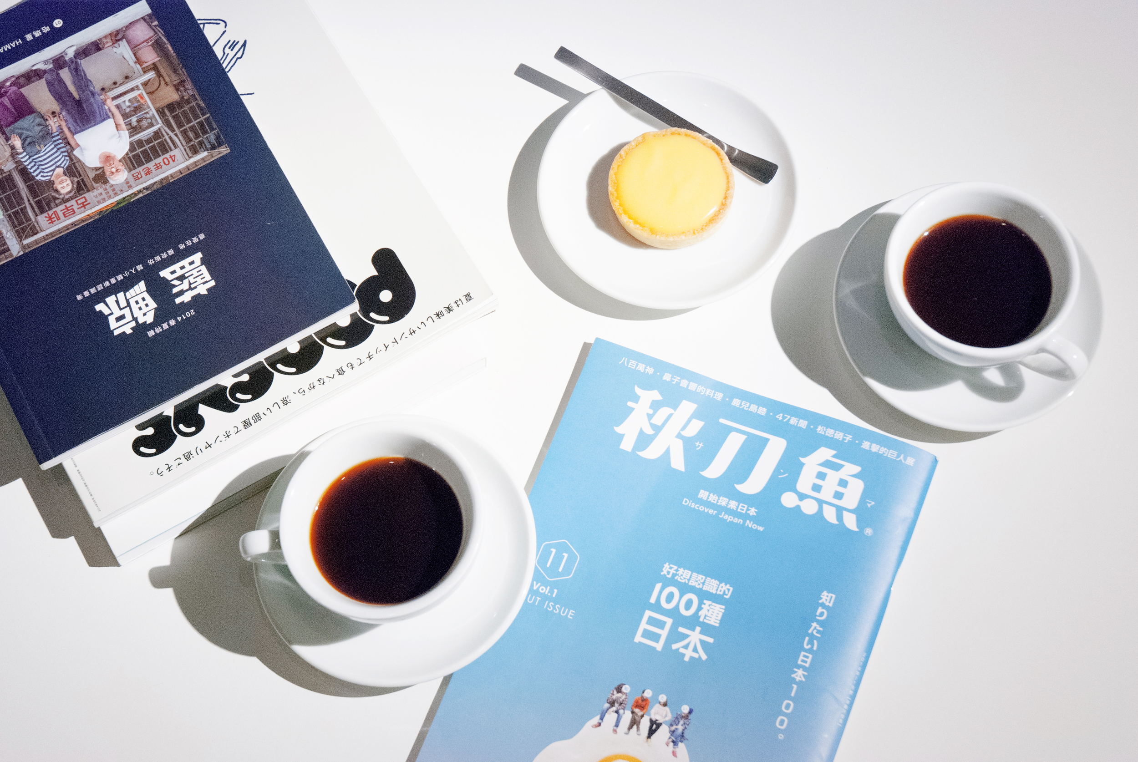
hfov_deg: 30.5
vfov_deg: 20.7
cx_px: 569
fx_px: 2089
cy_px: 381
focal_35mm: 66
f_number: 4.5
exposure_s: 1/60
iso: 400
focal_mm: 44
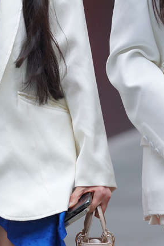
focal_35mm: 563
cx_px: -3
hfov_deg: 2.4
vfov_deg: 3.7
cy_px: 180
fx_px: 3847
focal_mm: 135
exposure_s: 1/640
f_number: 2.8
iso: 320
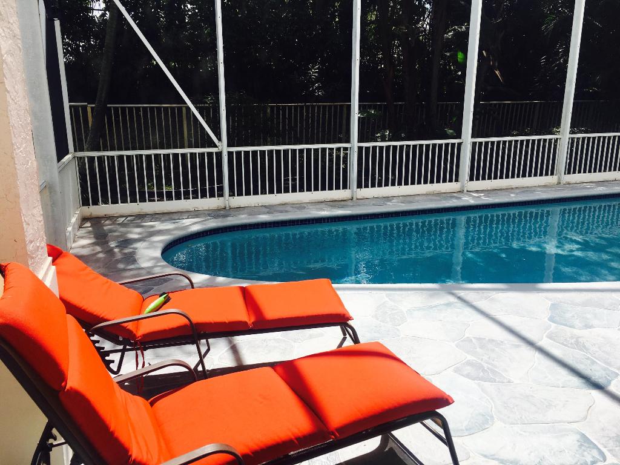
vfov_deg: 48.2
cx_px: 310
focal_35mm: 29
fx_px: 519
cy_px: 232
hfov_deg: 61.7
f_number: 2.2
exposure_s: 1/845
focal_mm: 4.15
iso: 25
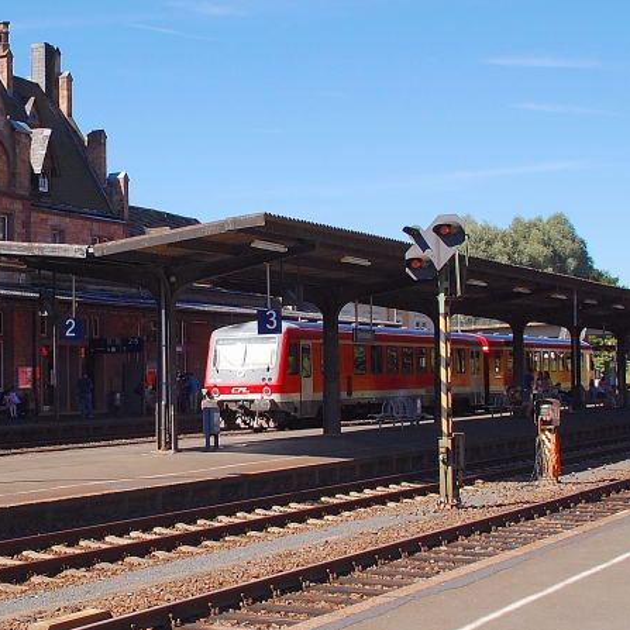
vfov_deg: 23.7
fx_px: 1503
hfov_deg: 23.1
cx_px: 61
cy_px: 319
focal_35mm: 73
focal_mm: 25
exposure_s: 1/640
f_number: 8
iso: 400
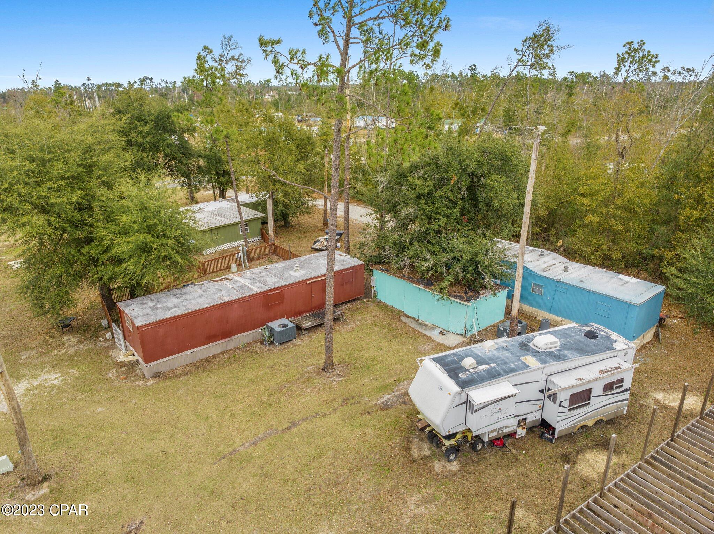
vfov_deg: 56.8
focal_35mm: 24
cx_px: 357
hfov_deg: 71.6
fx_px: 495
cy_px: 267
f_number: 2.8
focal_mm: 12.29
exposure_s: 1/120
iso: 100
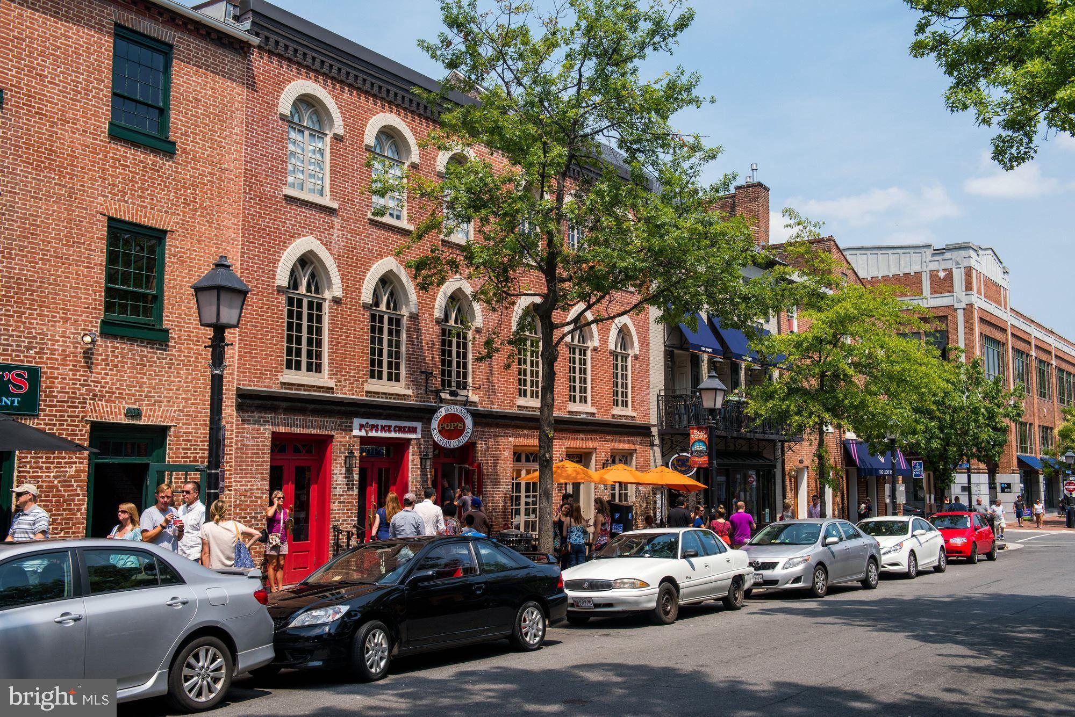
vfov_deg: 36.9
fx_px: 1075
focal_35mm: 36
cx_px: 538
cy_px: 358
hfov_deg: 53.1
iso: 200
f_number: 8
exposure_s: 1/1000
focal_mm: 36
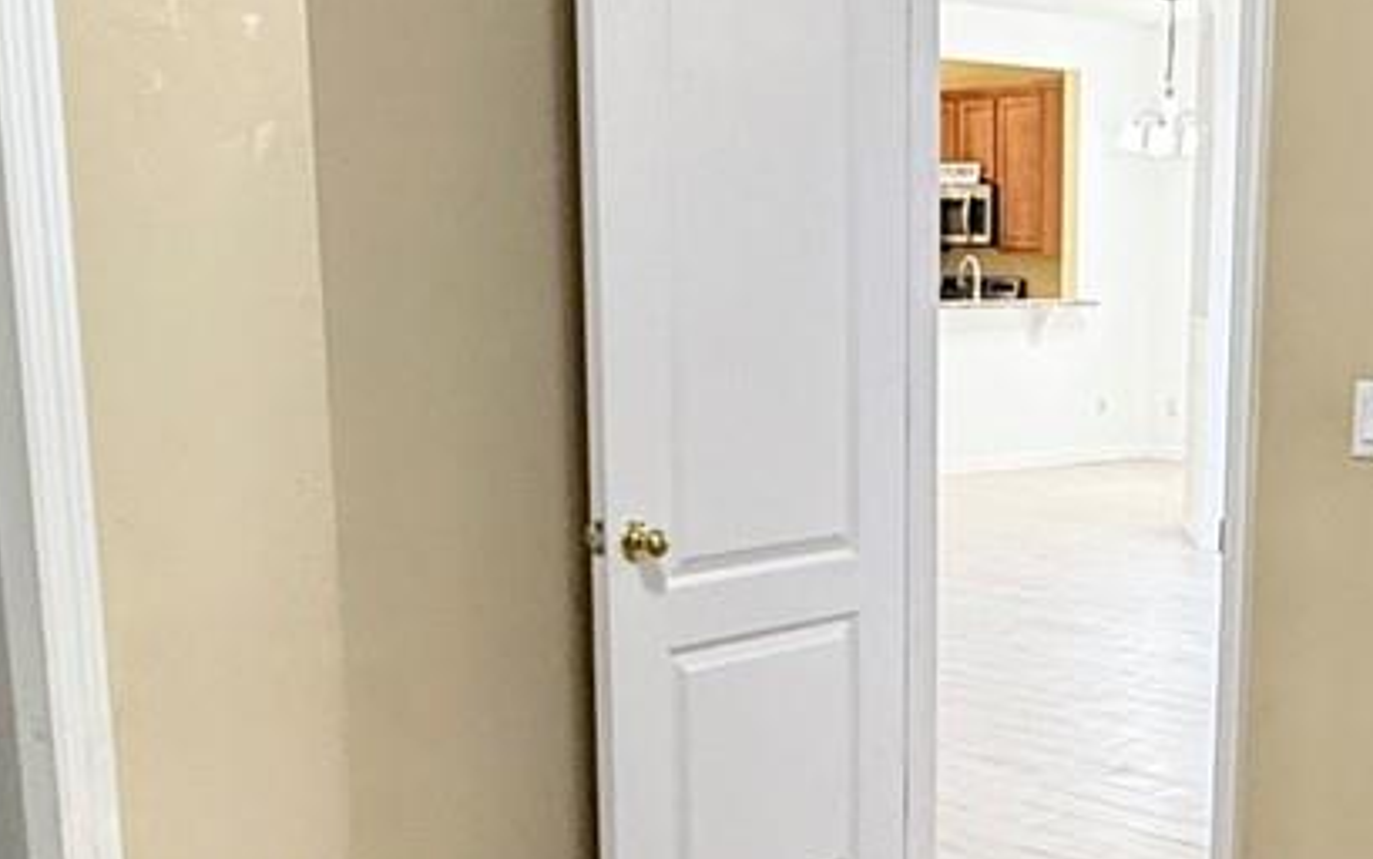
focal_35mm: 58
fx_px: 2171
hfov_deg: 34.6
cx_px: 967
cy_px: 711
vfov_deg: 22.0
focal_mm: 2.22
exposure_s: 1/120
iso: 320
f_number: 2.2
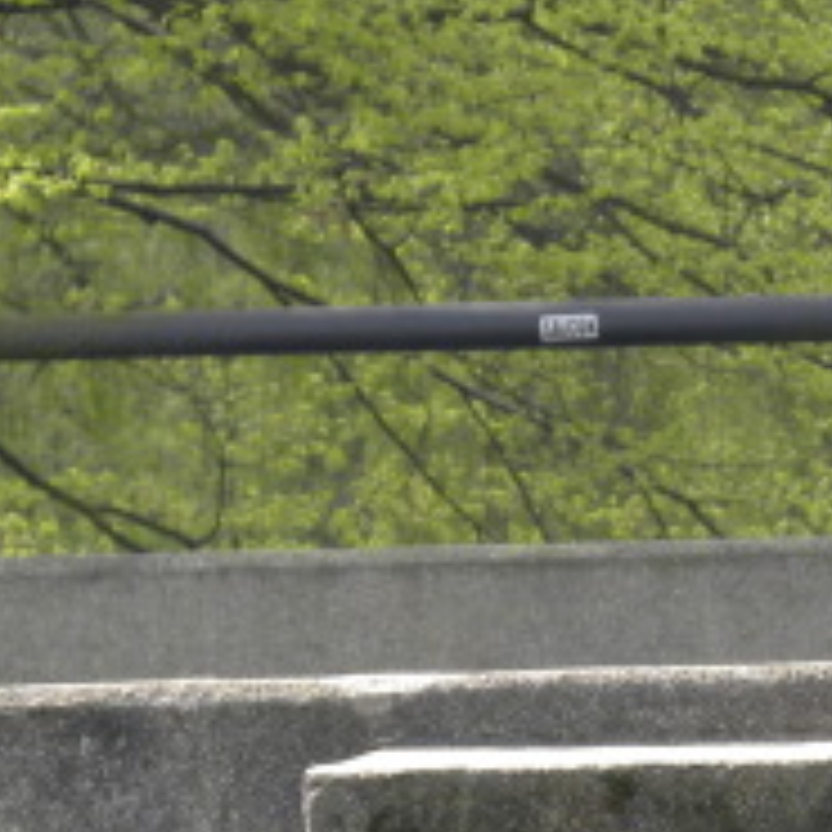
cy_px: 774
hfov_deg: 1.5
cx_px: 931
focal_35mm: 1154
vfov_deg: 1.5
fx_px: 31380
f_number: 5
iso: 160
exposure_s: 1/165
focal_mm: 67.2
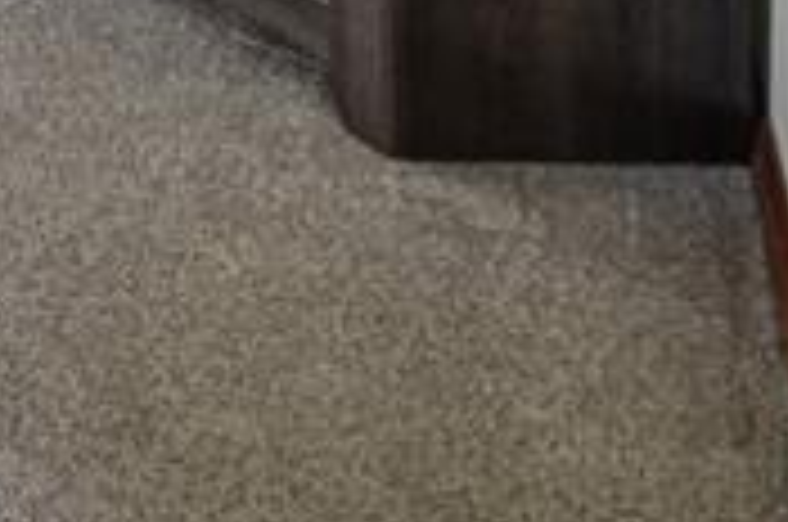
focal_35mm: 88
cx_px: -1472
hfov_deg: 12.2
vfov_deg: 11.2
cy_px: -940
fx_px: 1923
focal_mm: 10
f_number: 8
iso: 800
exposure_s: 1/1.25
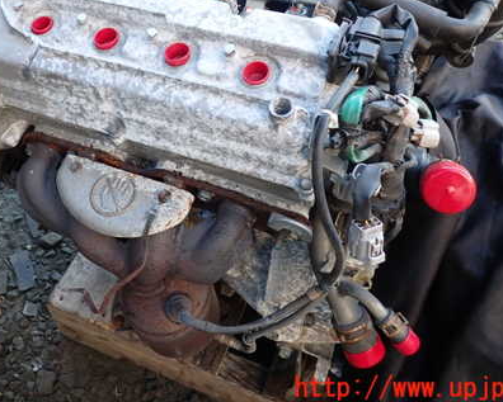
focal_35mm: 37
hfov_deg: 48.8
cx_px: 201
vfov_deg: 39.4
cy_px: 119
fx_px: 551
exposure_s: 1/100
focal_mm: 4.5
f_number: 2
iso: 200
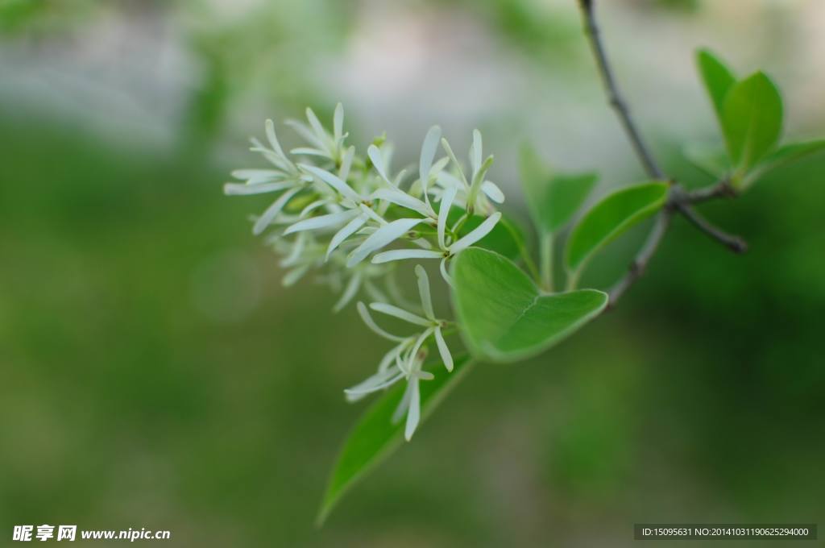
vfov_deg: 25.7
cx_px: 412
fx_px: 1202
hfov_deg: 37.9
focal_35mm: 52
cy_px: 274
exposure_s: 1/320
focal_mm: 35
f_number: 3.5
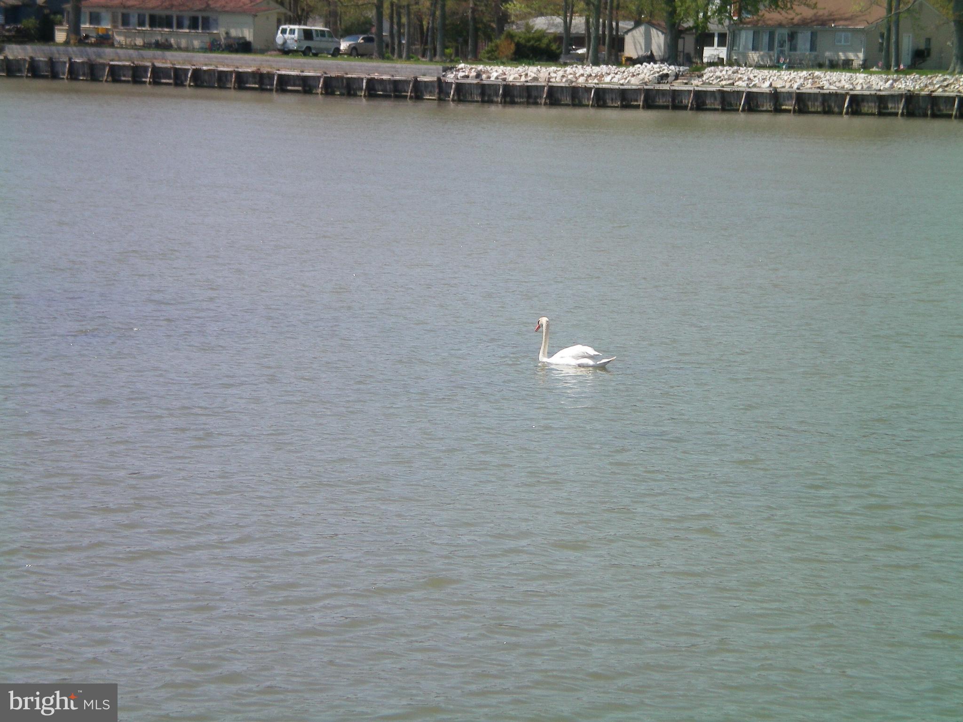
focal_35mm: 114
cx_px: 482
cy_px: 361
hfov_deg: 17.3
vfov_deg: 13.0
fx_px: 3171
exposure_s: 1/320
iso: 64
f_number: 5.9
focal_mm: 18.9
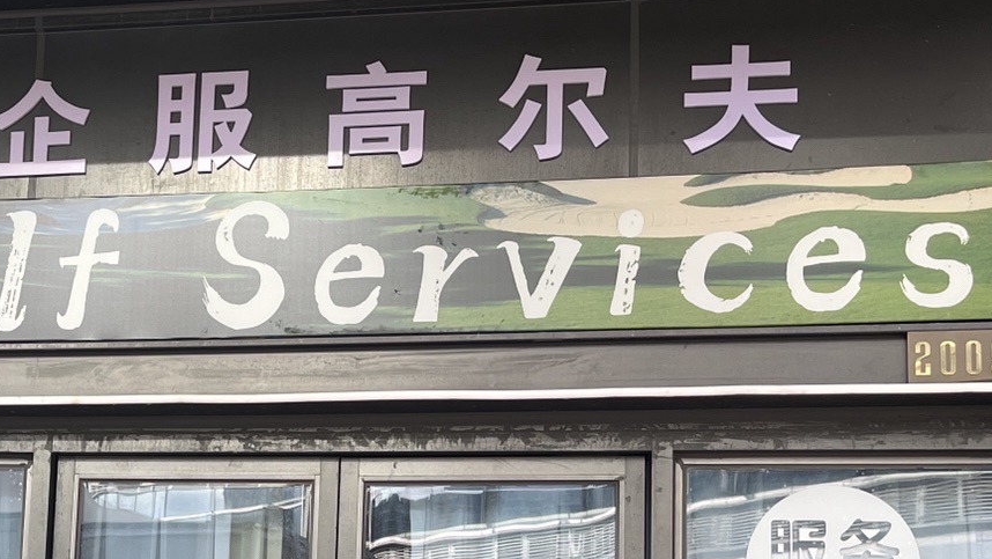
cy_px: 579
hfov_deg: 30.9
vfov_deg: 17.8
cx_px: 158
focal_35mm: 66
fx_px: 1736
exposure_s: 1/182
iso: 40
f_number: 1.6
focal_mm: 5.1
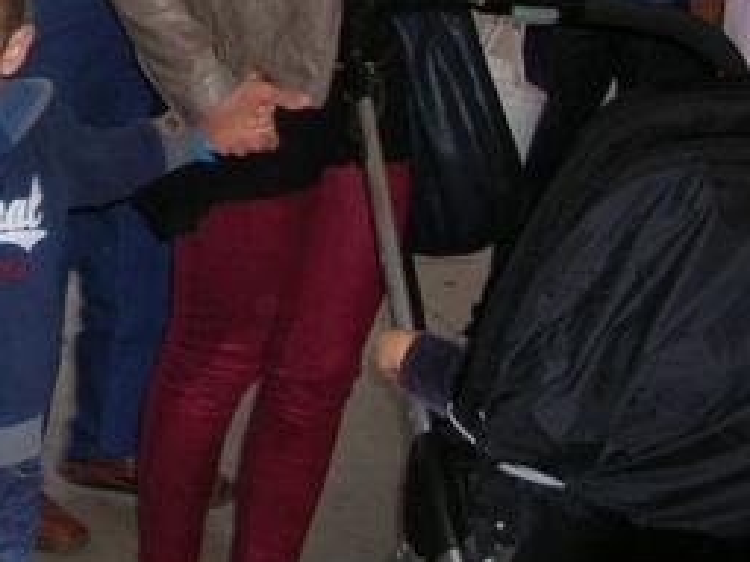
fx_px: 2014
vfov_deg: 15.5
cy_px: -59
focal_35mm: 93
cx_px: -50
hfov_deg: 20.2
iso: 98
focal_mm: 6.2
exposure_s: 1/60.1
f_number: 2.9
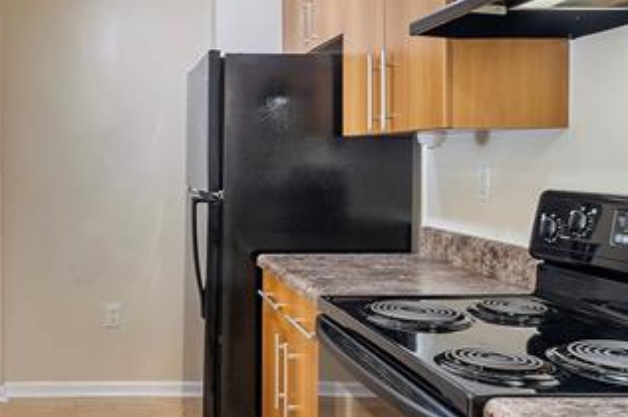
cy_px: 162
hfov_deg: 47.6
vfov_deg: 34.8
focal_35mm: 38
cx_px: 115
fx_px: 662
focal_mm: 10
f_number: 11
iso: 160
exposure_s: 1/2
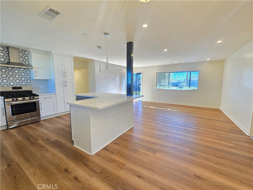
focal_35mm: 13
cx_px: 126
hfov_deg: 106.2
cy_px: 95
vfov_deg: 89.9
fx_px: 95
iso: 80
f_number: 2.2
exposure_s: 1/60
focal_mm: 2.2
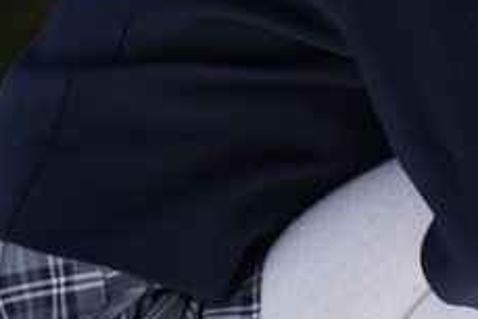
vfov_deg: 1.6
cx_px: 731
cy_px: 167
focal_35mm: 837
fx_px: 11120
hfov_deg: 2.5
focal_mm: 160
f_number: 5.6
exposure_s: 1/1000
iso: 200
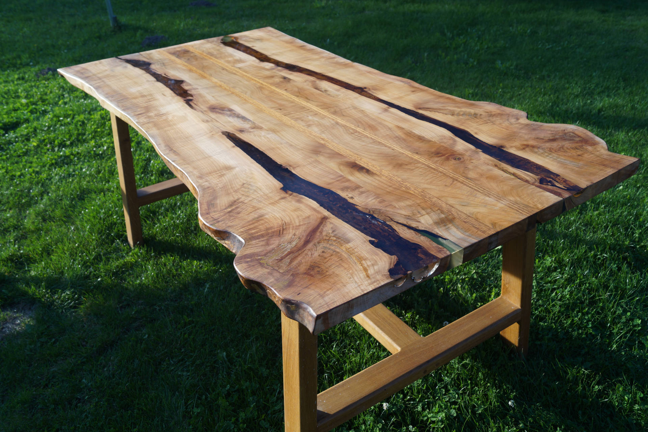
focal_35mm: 33
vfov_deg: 39.9
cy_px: 216
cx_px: 324
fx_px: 594
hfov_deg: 57.2
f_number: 5.6
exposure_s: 1/160
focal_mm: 22
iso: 100
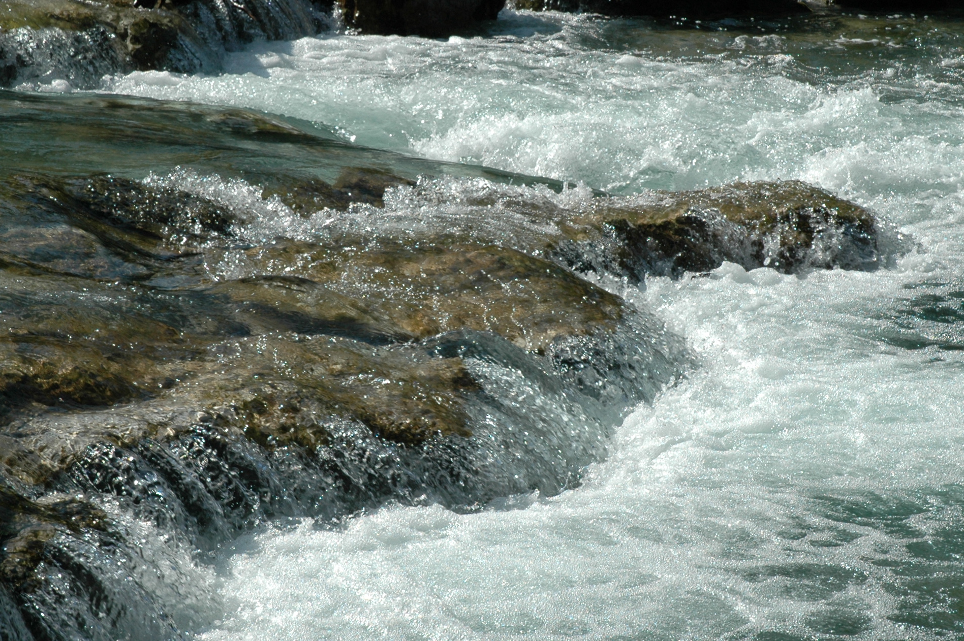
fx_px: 3500
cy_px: 263
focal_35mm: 131
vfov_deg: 10.5
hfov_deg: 15.7
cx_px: 479
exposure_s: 1/400
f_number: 10
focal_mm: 55
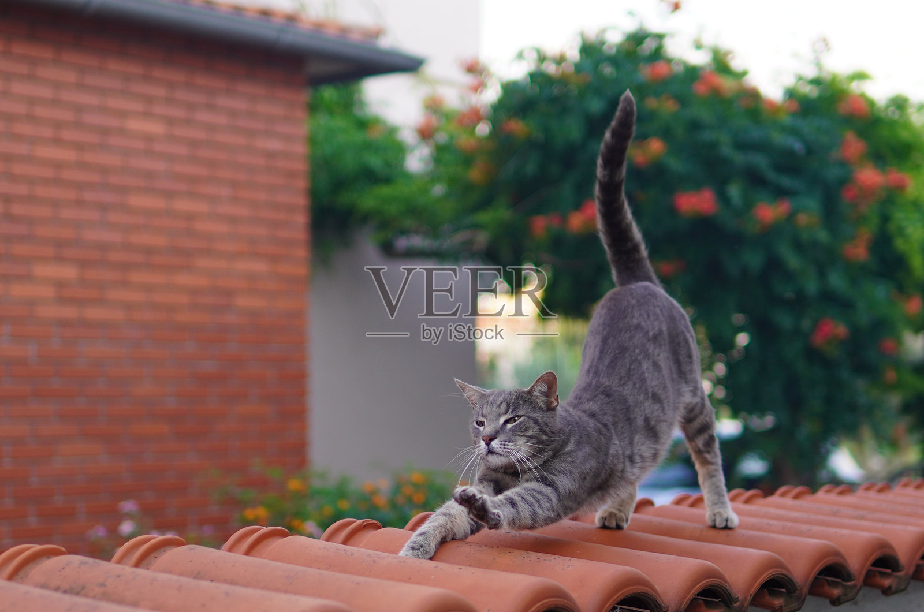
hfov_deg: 43.7
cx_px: 462
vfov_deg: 29.7
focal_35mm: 45
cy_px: 306
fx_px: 1153
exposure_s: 1/250
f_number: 1.4
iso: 100
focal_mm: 30
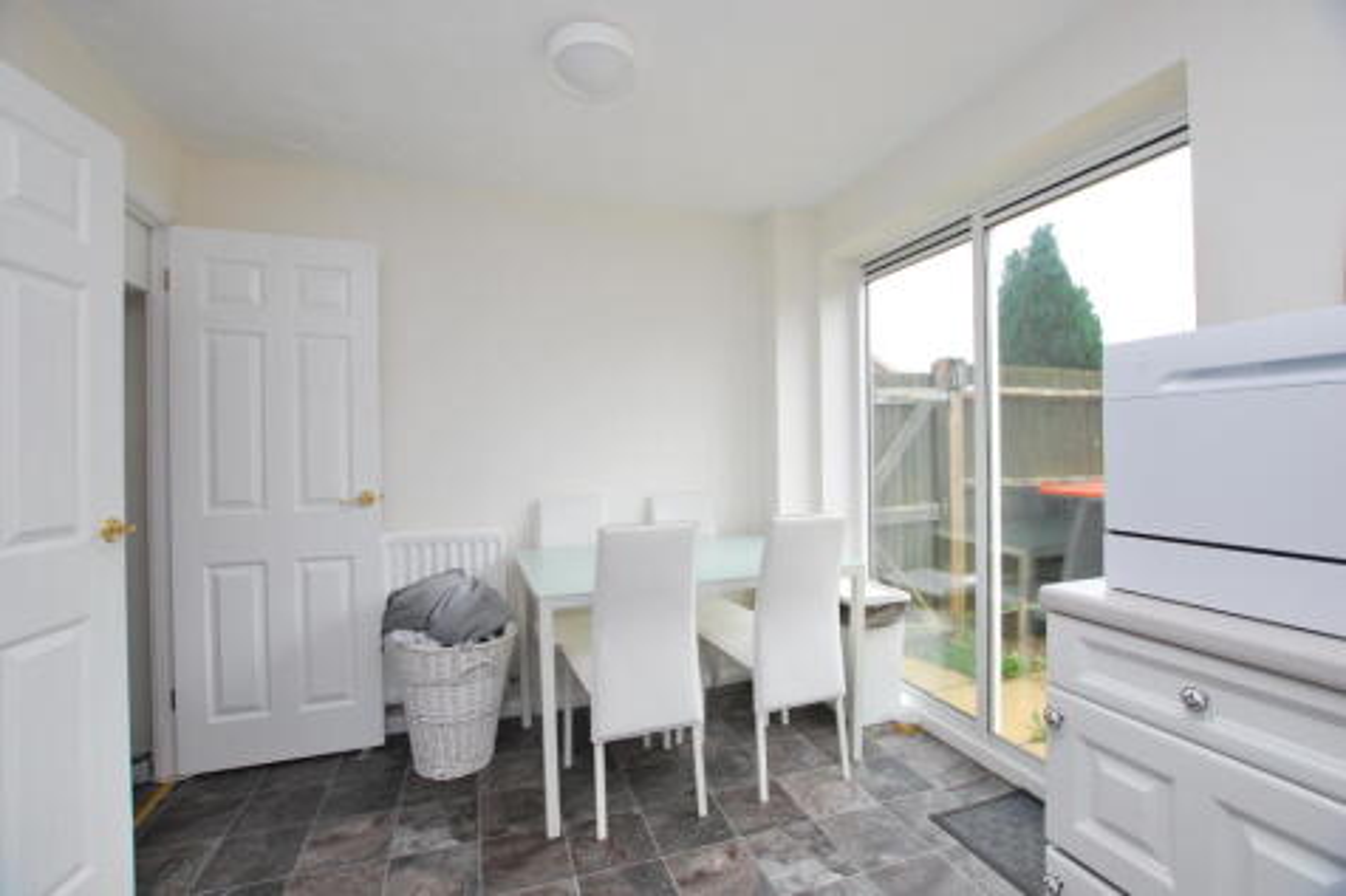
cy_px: 448
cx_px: 673
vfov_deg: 77.3
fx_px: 561
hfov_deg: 100.4
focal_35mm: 15
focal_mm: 10
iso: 100
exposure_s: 1/100
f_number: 5
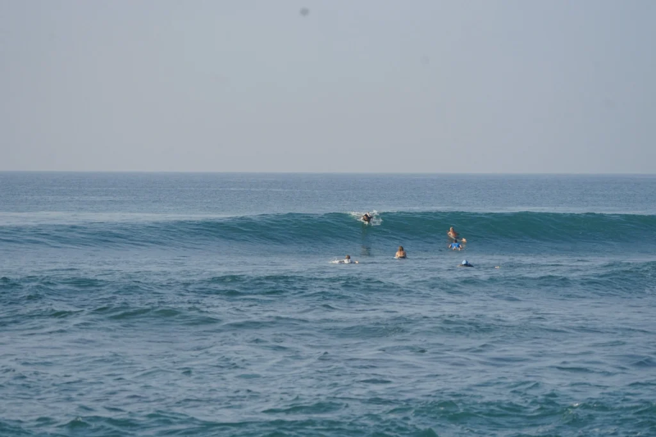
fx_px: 3645
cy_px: 218
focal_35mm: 200
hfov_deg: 10.3
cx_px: 328
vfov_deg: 6.9
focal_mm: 200
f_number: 5.6
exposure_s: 1/1000
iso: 250
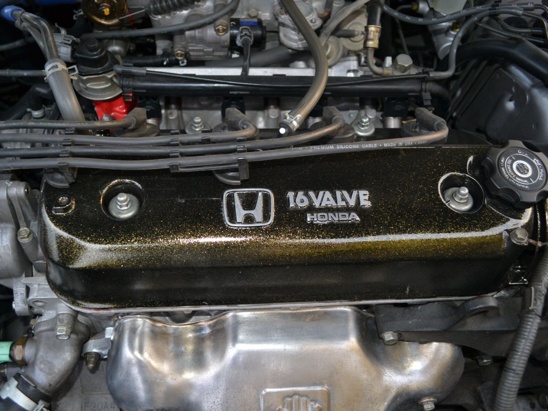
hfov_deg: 60.0
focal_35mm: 30
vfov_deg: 46.8
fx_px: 475
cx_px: 267
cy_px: 204
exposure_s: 1/60
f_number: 3.5
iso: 720
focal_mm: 18
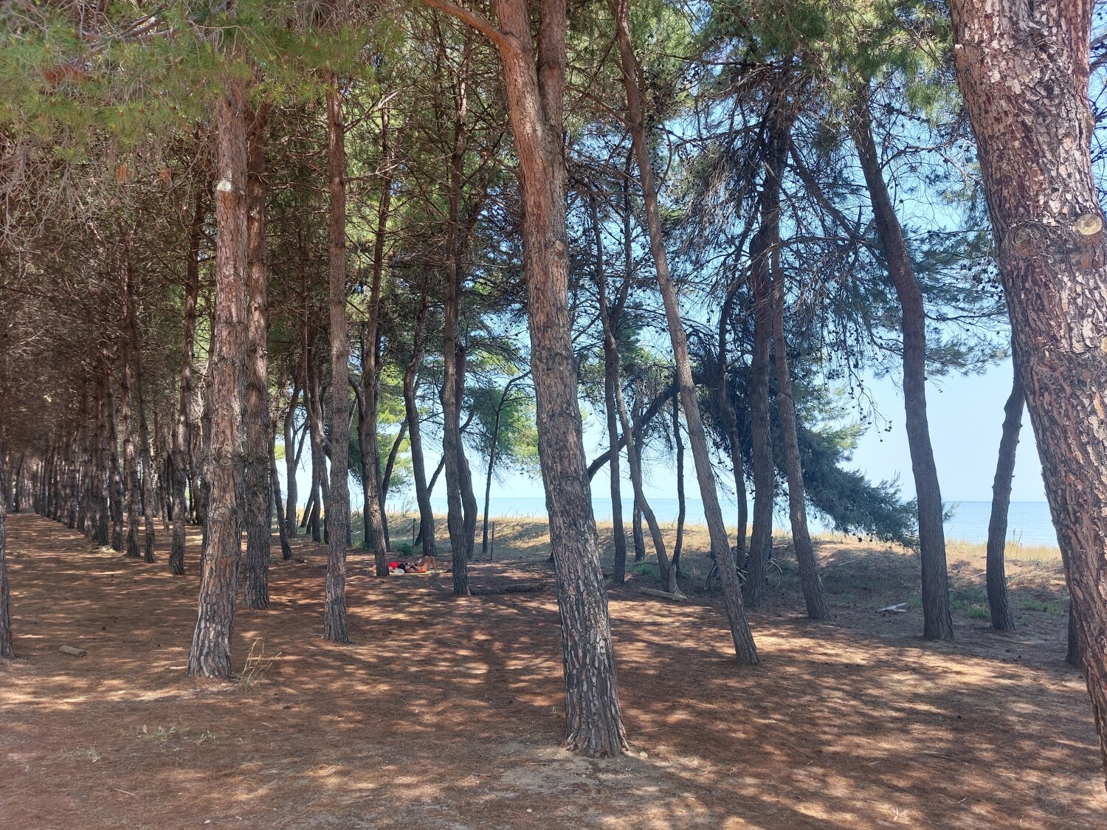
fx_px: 768
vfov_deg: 56.8
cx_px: 554
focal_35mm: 24
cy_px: 415
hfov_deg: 71.6
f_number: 1.8
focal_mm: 5.23
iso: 25
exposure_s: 1/278
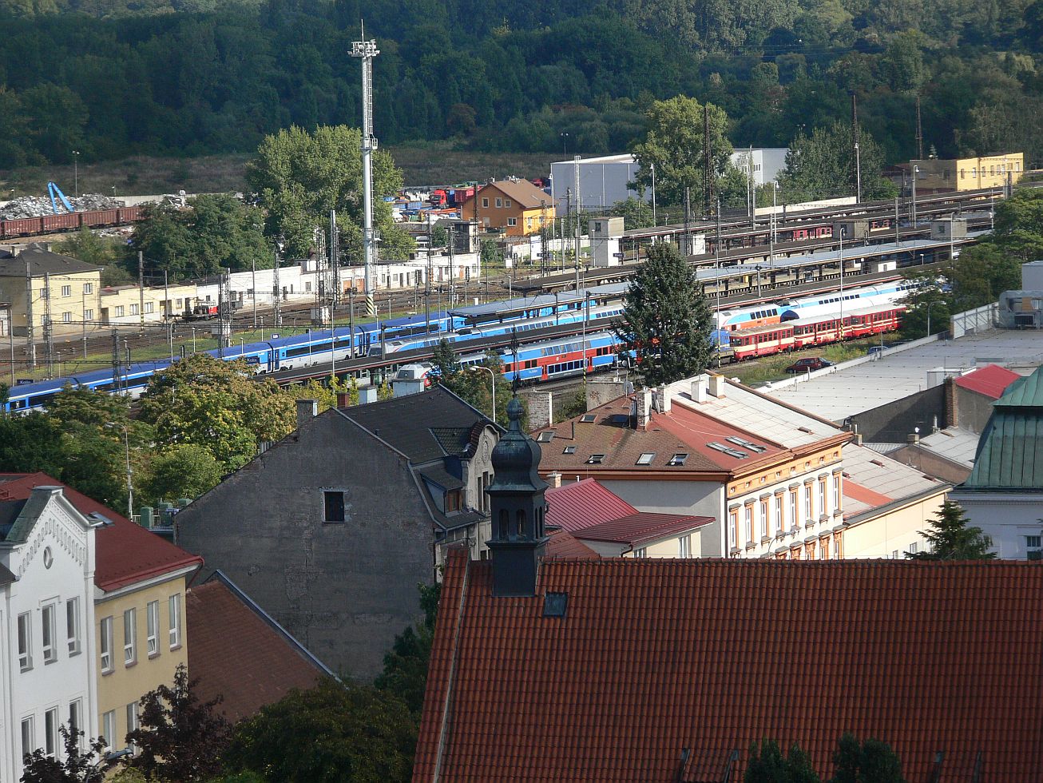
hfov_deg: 9.9
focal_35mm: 199
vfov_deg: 7.5
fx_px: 5997
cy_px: 392
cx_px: 522
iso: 100
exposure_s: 1/320
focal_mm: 42
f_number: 5.6
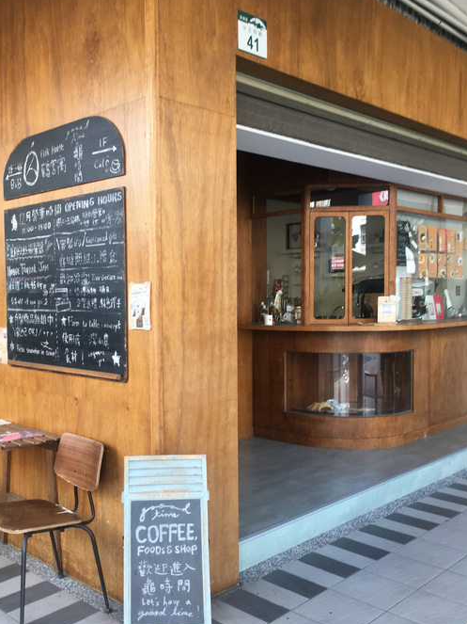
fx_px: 630
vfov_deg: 52.6
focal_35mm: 35
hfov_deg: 40.5
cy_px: 334
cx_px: 188
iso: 25
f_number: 2.2
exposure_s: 1/60
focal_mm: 4.15
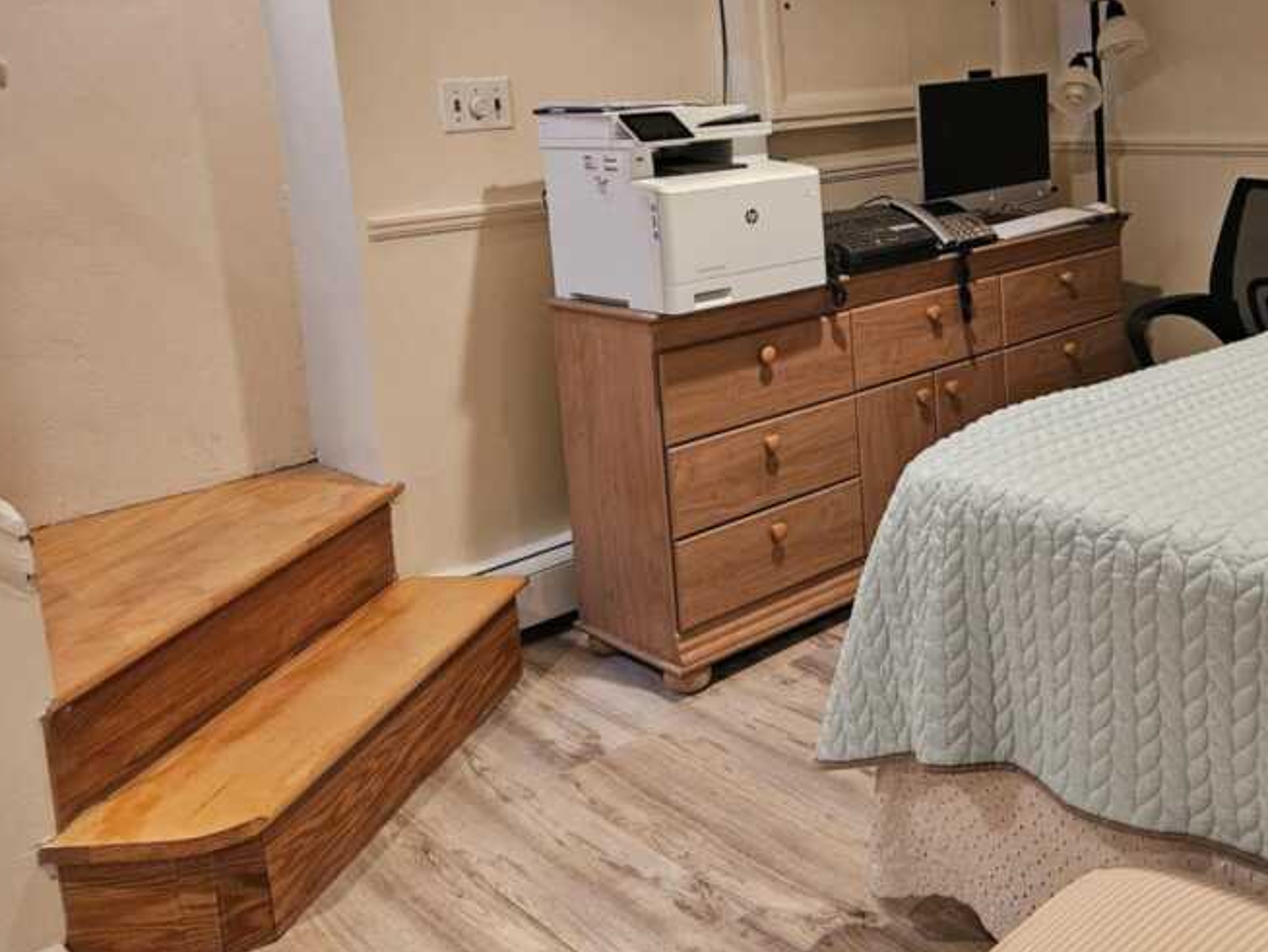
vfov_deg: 38.4
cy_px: 215
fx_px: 1319
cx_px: 942
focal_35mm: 36
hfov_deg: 49.4
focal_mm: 5.4
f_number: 1.8
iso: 640
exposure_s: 1/120
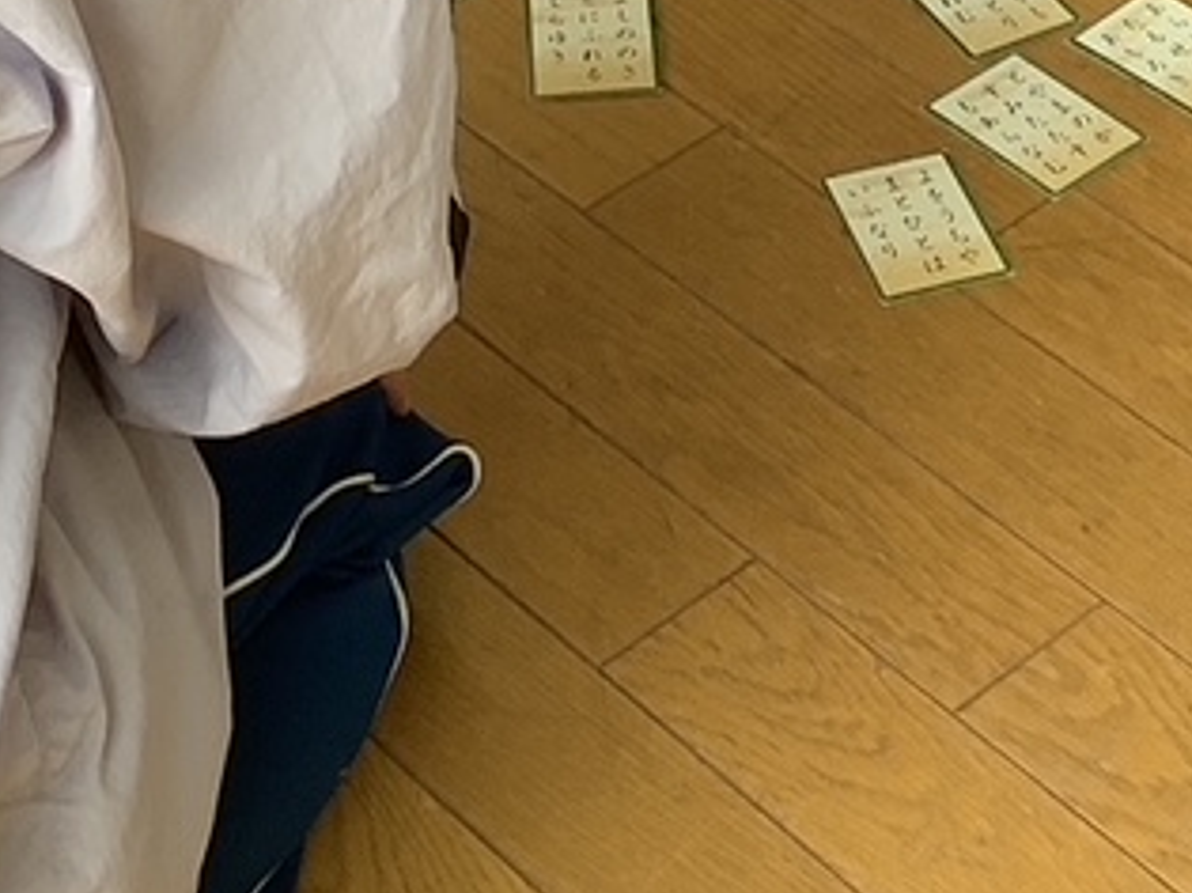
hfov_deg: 15.6
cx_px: 662
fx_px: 4337
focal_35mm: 126
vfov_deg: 11.2
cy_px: -541
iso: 50
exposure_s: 1/120
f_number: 2.4
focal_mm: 3.3
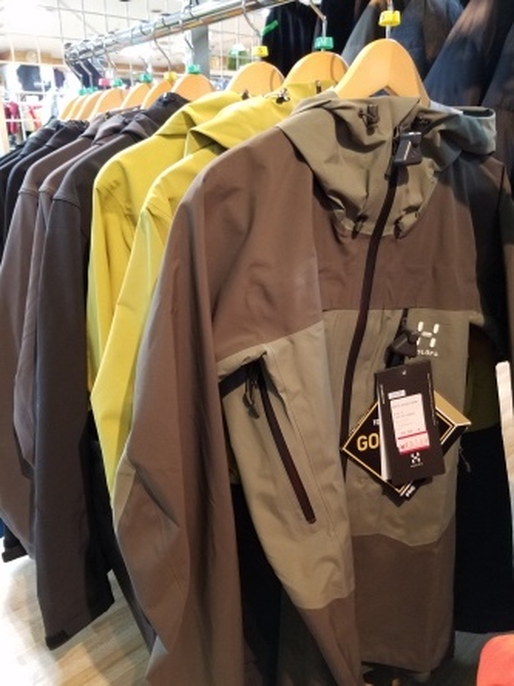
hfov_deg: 53.0
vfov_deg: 67.3
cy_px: 343
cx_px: 257
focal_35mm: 26
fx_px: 515
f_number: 1.7
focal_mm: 4.2
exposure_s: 1/20
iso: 200
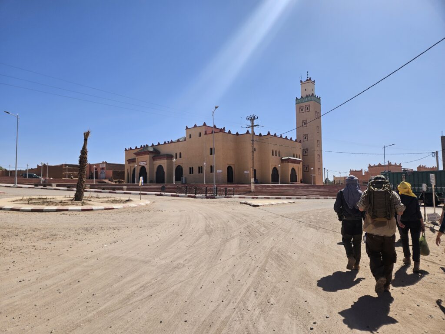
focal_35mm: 23
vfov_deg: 58.9
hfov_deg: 73.9
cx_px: 222
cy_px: 167
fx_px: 296
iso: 25
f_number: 1.8
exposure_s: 1/3579
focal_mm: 5.4
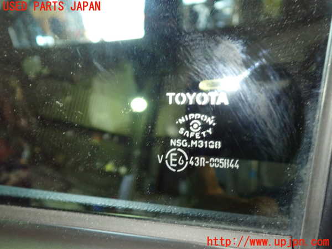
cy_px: 124
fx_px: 288
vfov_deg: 46.8
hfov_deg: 60.0
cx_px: 166
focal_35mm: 30
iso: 800
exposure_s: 1/25
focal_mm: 5.4
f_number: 2.3
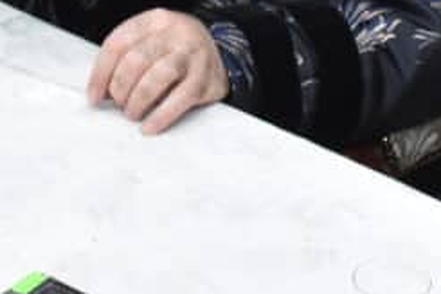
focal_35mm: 138
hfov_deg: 14.9
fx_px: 1689
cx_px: 171
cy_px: -297
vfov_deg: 9.3
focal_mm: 22
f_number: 5.6
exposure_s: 1/100
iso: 1000
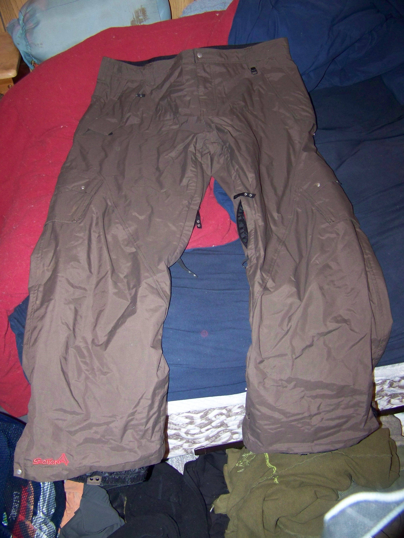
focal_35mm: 36
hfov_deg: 39.7
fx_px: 560
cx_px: 202
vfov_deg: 51.4
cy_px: 269
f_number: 2.8
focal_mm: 5.85
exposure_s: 1/30
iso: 200
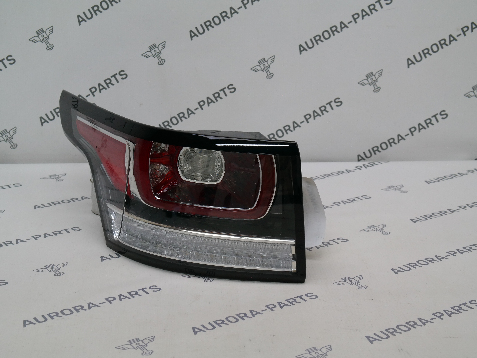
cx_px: 208
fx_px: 799
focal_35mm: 58
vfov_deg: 25.2
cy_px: 179
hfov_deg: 33.2
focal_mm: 35
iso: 400
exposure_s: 1/60
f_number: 7.1
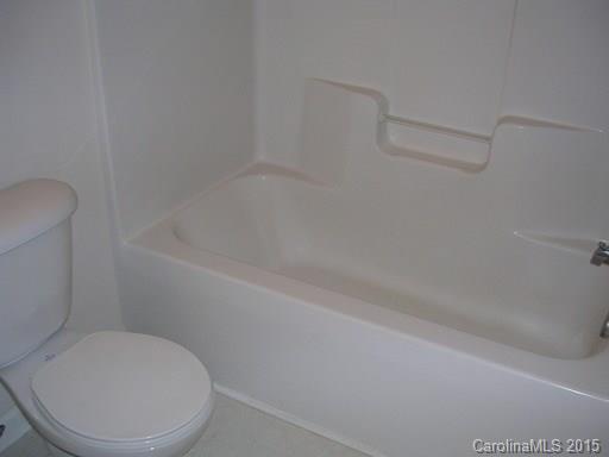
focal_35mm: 38
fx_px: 669
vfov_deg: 37.7
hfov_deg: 49.0
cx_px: 304
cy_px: 228
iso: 50
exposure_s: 1/60.1
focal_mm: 5.8
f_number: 2.8
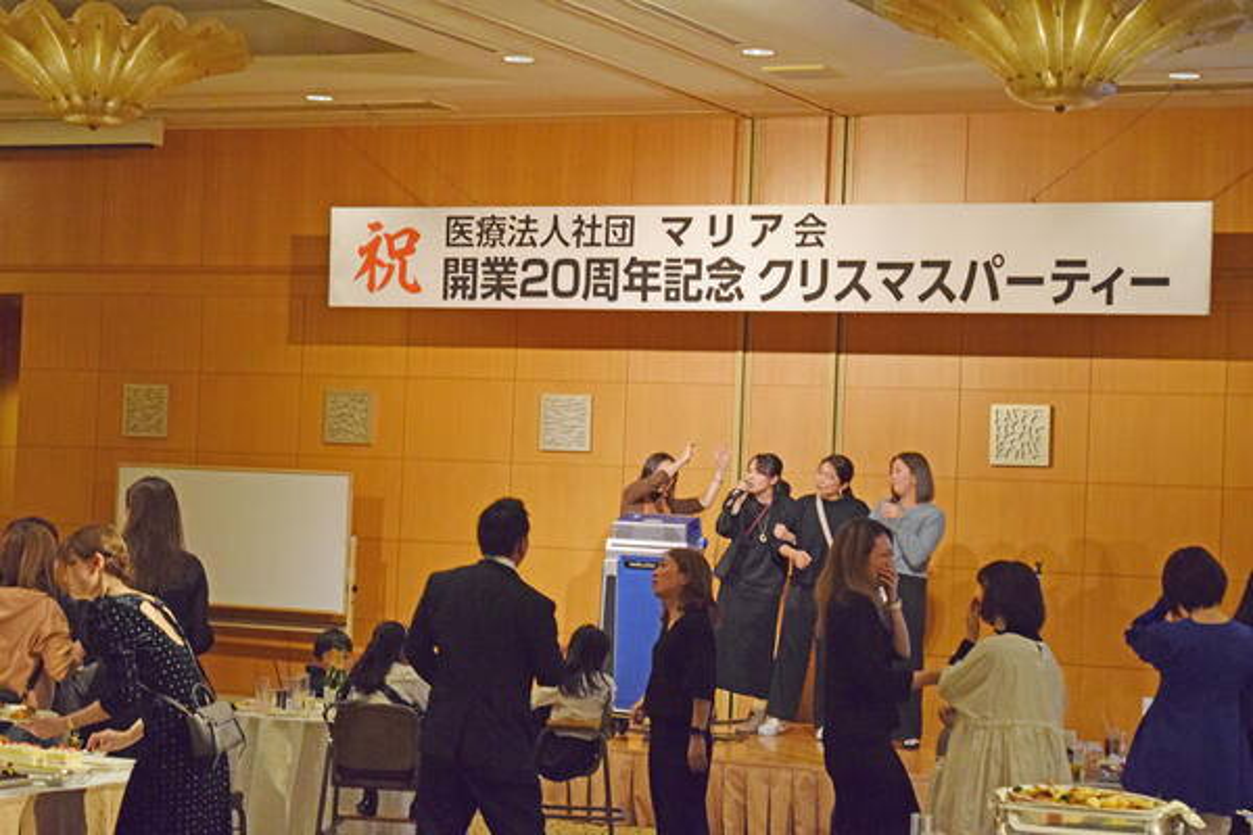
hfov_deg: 24.6
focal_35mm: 82
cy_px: 418
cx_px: 626
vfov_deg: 16.6
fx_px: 2871
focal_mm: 55
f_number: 5.6
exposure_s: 1/60
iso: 3600
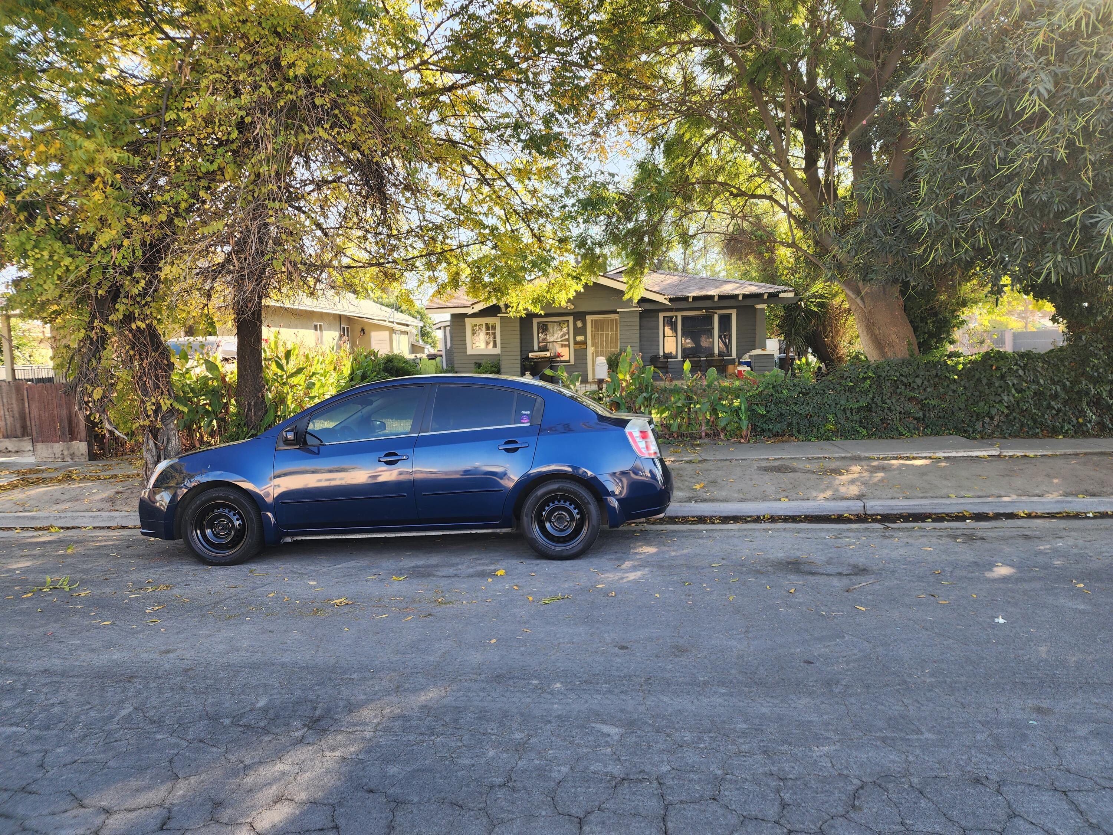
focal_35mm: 23
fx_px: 740
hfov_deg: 73.9
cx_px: 556
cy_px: 418
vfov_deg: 58.9
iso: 32
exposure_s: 1/180
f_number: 1.8
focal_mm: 6.4
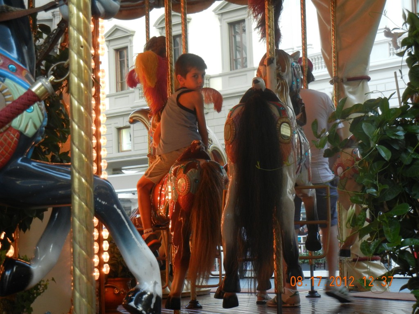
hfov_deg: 22.0
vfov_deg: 16.6
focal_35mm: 89
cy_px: 157
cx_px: 210
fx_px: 1077
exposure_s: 1/50.4
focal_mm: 16
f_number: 4.4
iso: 400
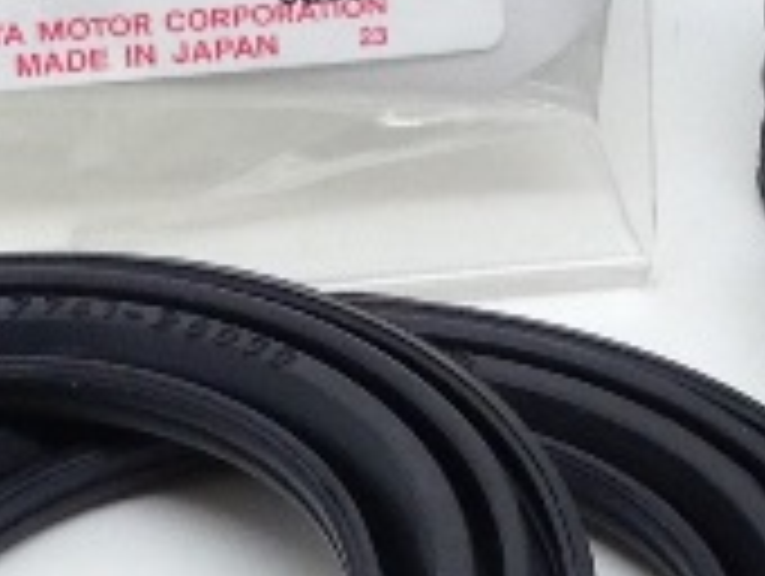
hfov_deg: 12.3
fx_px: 3430
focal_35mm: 155
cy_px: 709
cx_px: 999
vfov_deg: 9.5
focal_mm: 4.13
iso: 64
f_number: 2.4
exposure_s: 1/120
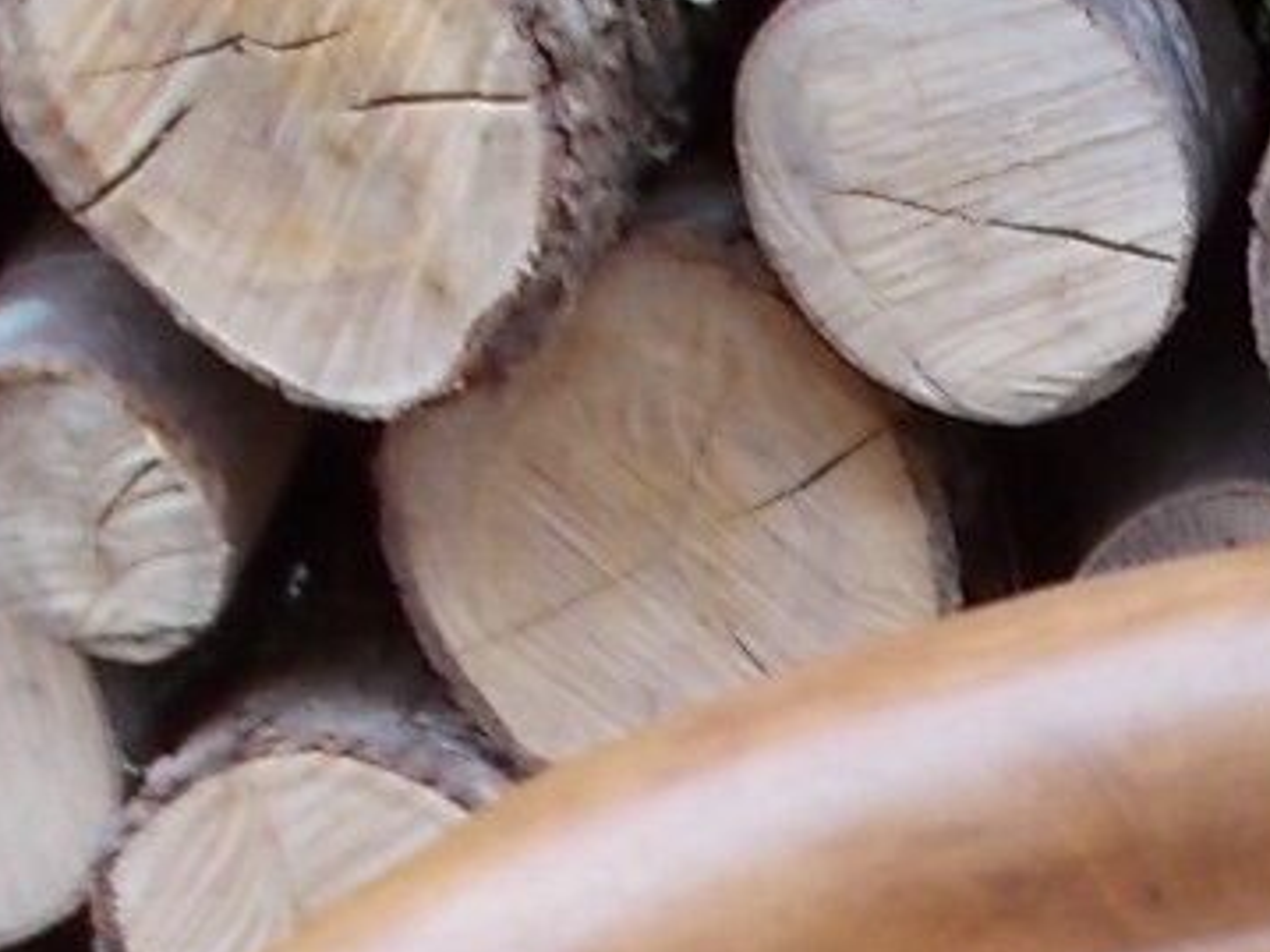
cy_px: 1702
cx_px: 1772
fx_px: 4254
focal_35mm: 116
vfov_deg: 11.8
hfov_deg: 15.9
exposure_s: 1/50
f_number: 3.2
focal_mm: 4.6
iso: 80
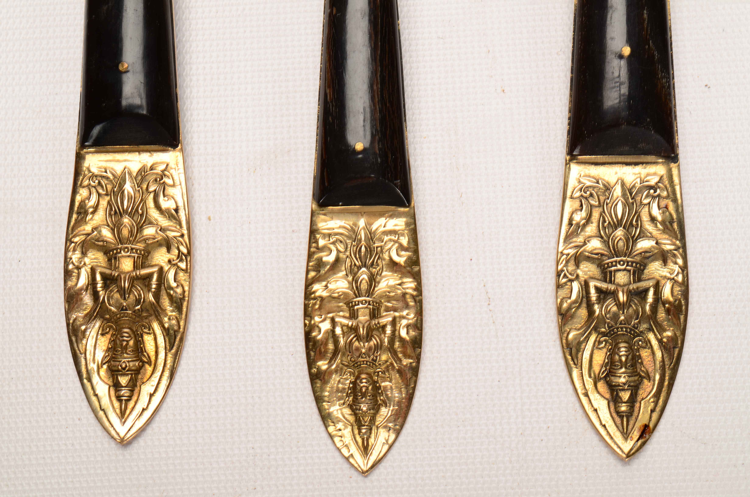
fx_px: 1715
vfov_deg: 16.5
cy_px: 248
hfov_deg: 24.7
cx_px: 375
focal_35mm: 82
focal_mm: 55
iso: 100
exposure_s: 1/160
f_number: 16
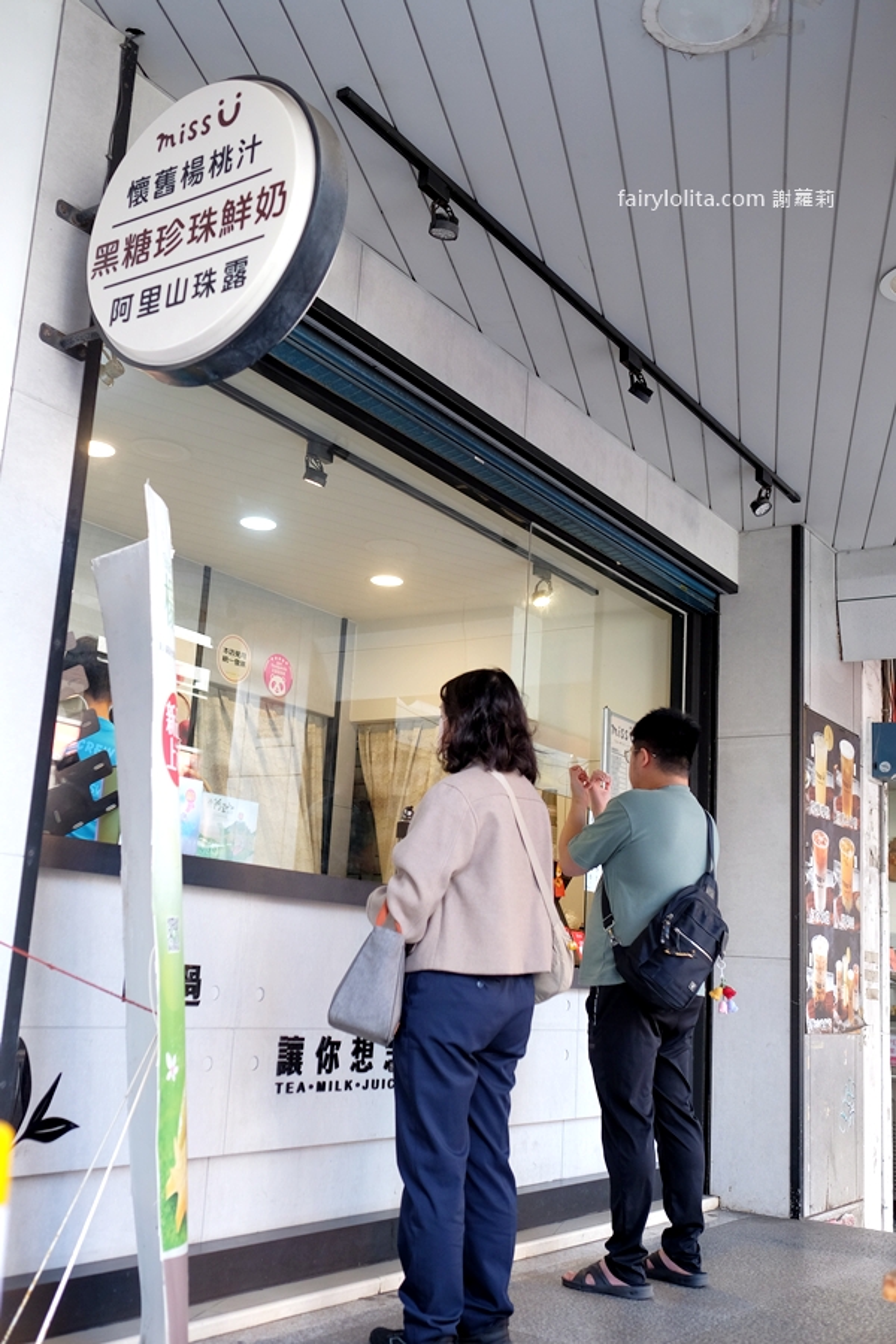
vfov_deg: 54.4
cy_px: 672
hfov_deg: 37.9
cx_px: 448
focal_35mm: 35
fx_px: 1307
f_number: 2.8
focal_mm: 23
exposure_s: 1/160
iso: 640
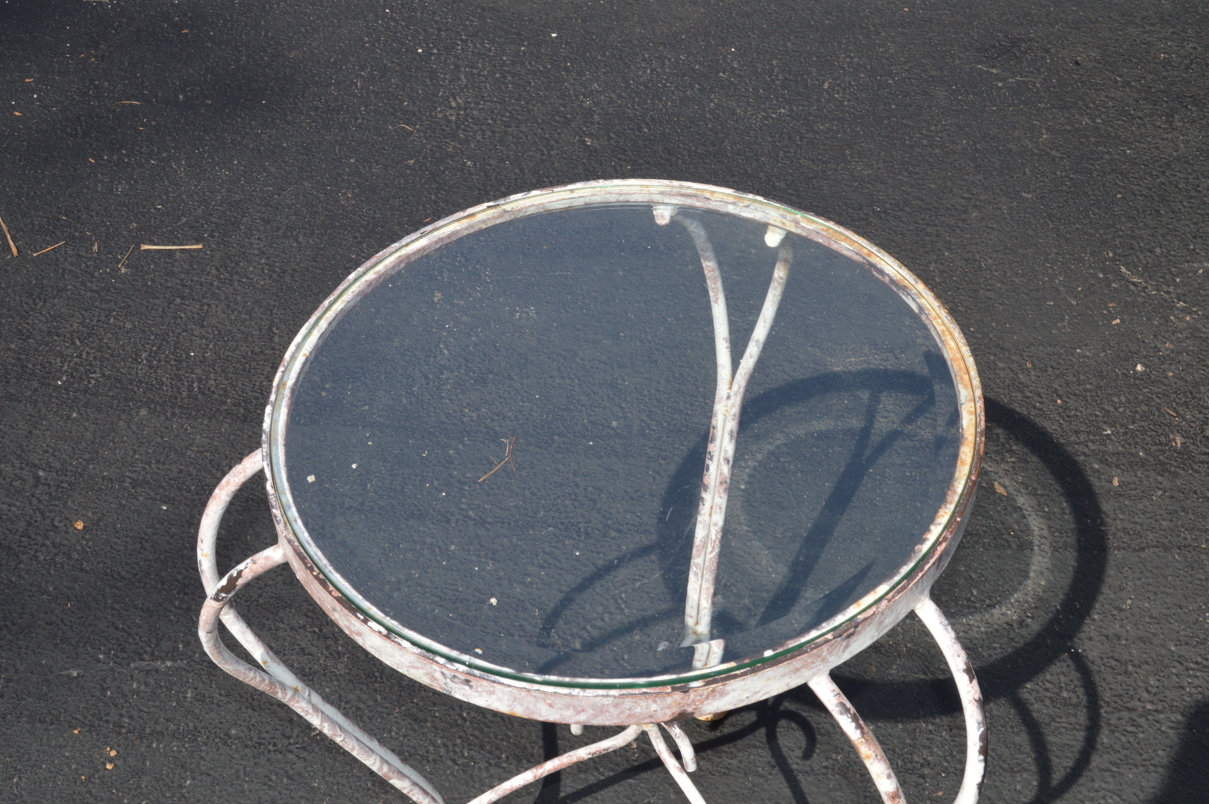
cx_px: 604
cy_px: 402
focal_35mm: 48
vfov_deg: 28.0
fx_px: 1611
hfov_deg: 41.1
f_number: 13
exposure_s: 1/160
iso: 200
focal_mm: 32
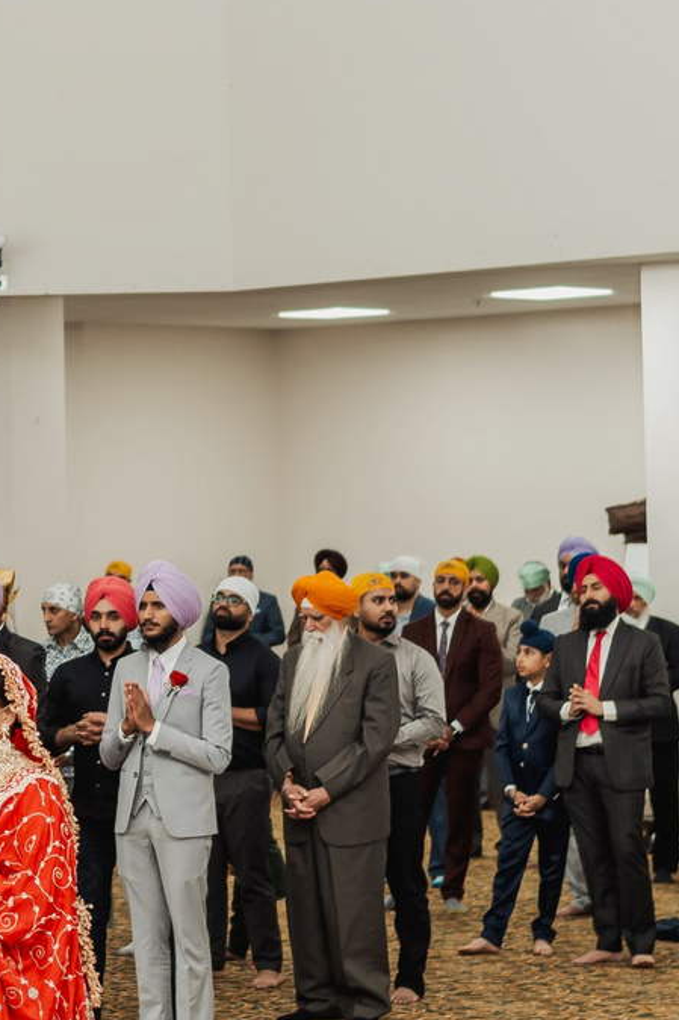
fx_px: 3764
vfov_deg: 15.4
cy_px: 388
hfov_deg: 10.0
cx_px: -360
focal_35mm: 133
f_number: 1.4
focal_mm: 35
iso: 250
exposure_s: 1/200
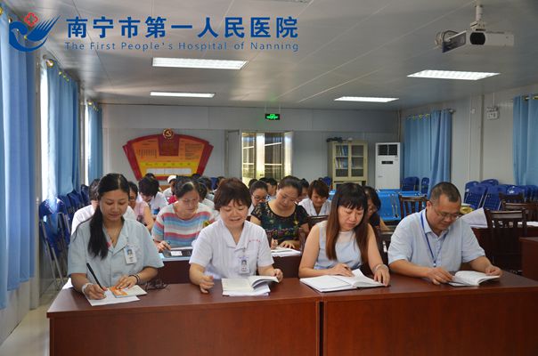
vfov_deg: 36.7
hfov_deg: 53.2
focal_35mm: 36
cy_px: 178
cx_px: 269
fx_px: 537
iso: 560
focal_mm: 24
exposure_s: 1/60
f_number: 4
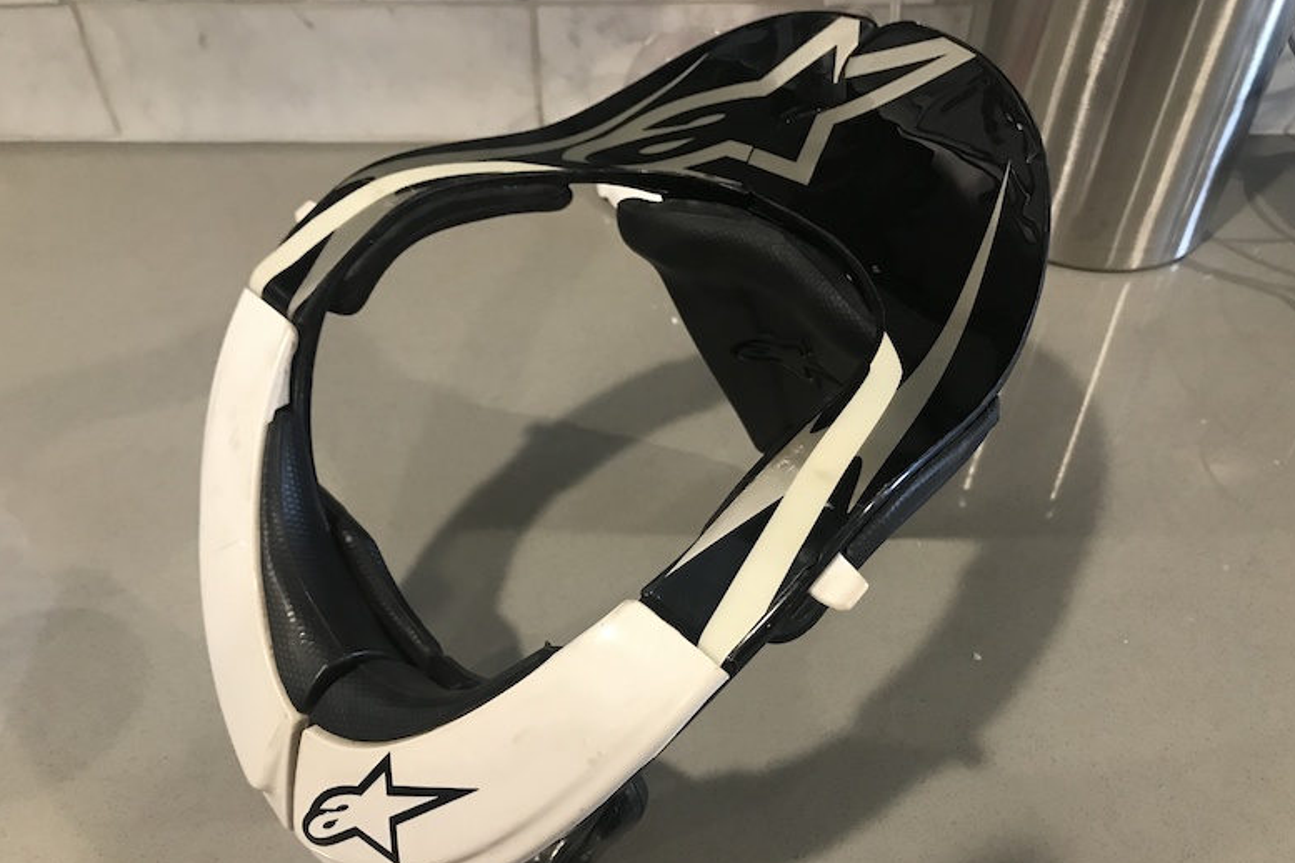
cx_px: 663
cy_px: 478
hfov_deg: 61.9
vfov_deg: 43.5
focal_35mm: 30
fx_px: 1079
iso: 50
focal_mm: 3.99
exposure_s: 1/15
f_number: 1.8
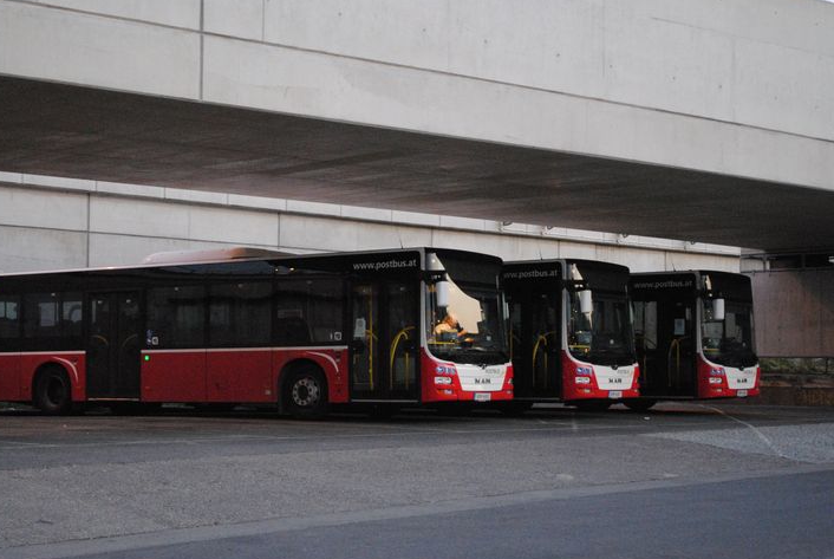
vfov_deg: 20.1
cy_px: 306
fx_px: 1578
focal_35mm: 68
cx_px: 382
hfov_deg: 29.6
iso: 1600
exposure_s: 1/20
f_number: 5.3
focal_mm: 40
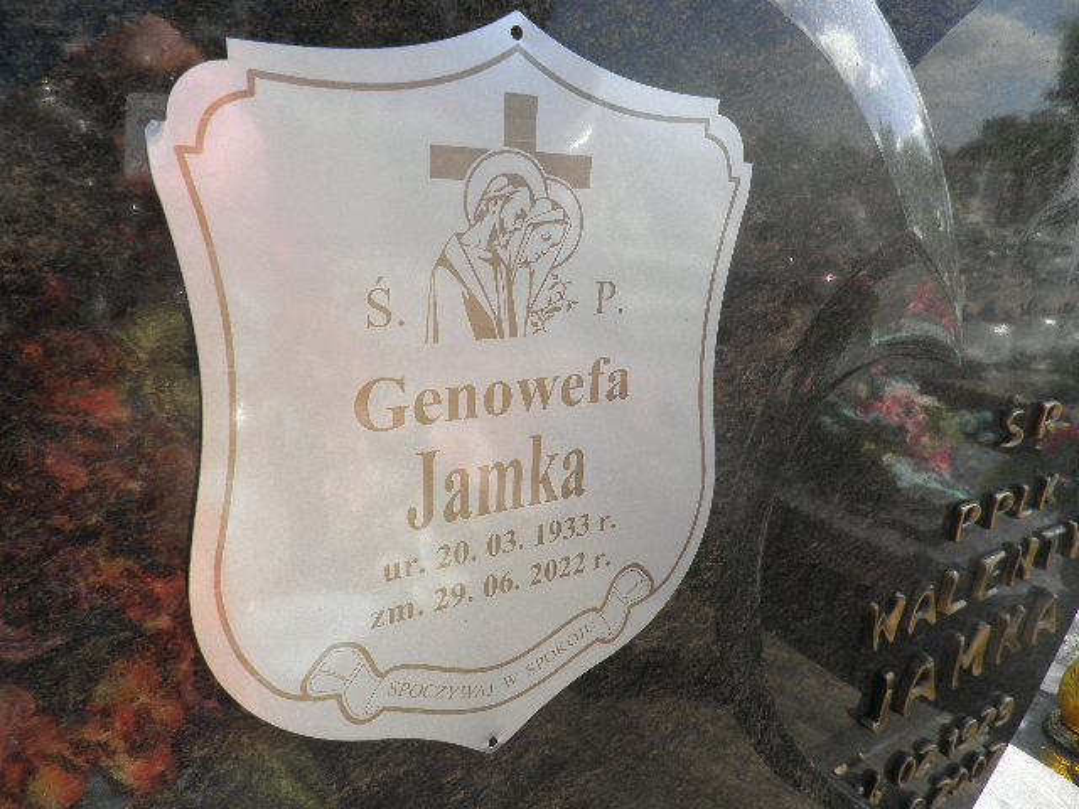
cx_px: 540
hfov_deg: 71.6
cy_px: 404
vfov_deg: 56.8
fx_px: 748
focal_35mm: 24
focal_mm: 4.3
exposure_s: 1/400
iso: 64
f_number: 3.3
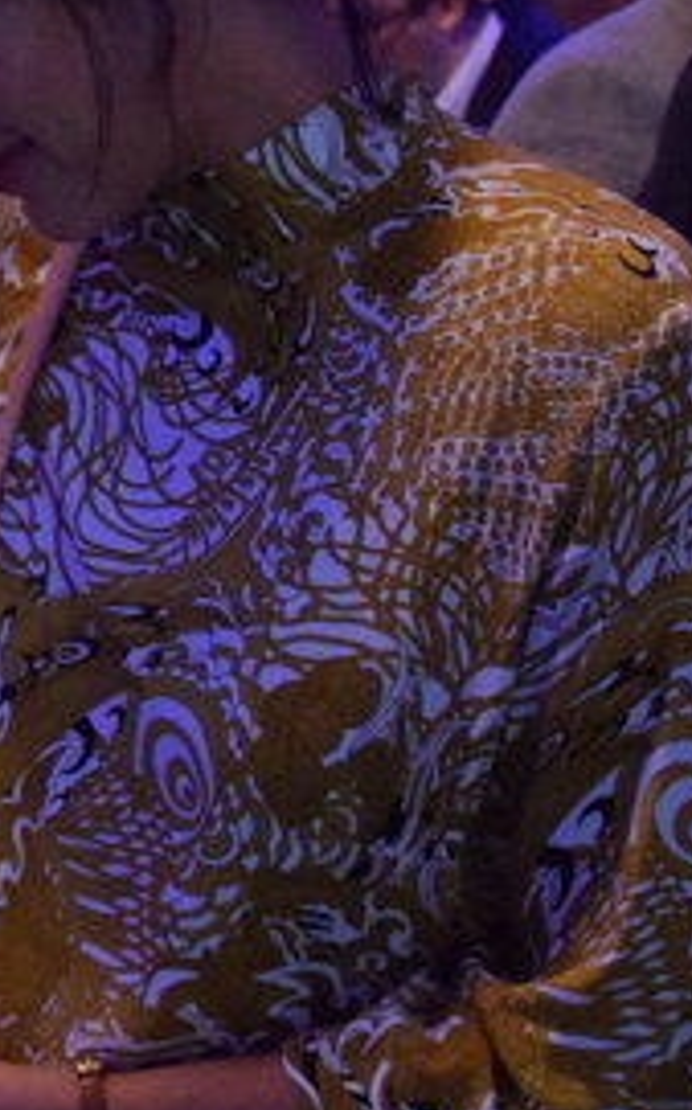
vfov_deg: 20.2
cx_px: -459
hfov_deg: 11.9
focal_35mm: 103
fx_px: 3102
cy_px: 412
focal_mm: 21
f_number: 3.8
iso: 4000
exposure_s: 1/60
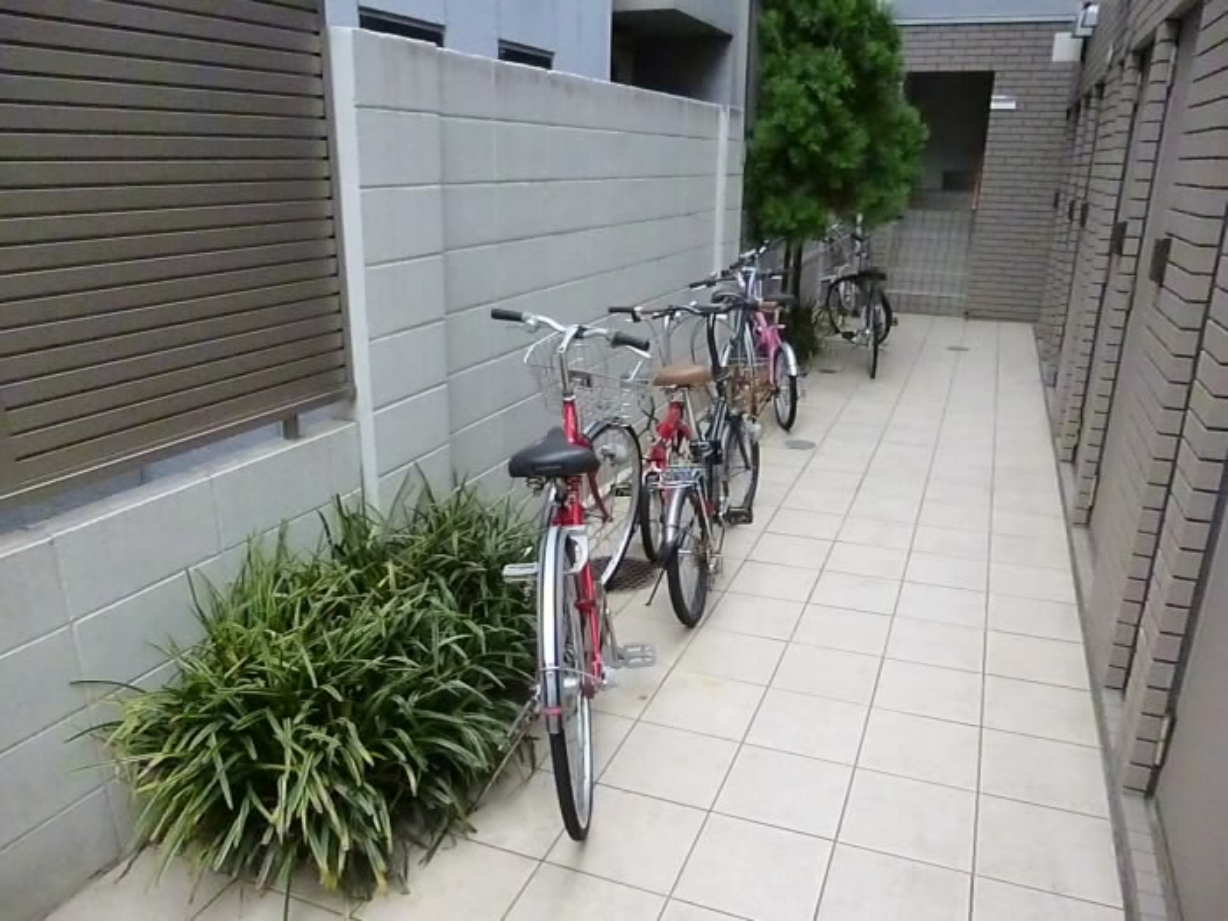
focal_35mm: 25
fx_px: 887
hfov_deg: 69.4
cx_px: 614
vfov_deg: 54.9
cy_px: 460
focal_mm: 4.5
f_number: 3.1
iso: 2500
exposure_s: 1/800
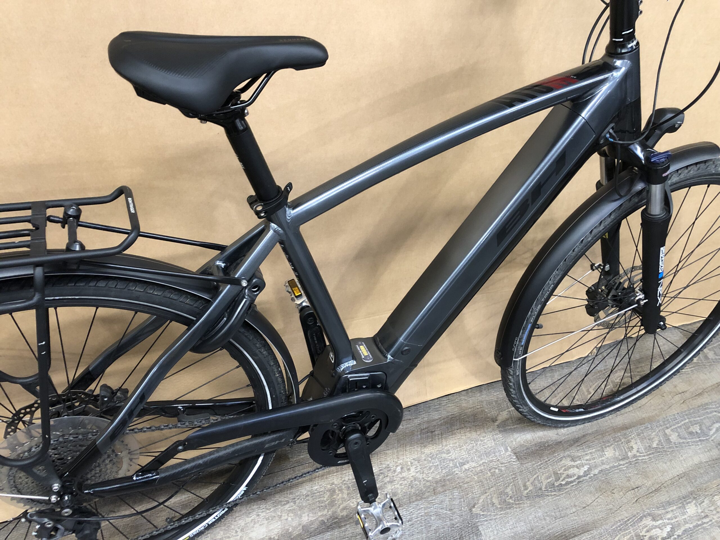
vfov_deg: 49.7
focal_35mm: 28
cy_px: 270
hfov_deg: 63.4
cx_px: 360
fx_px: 582
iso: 64
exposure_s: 1/15
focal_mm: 3.99
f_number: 1.8
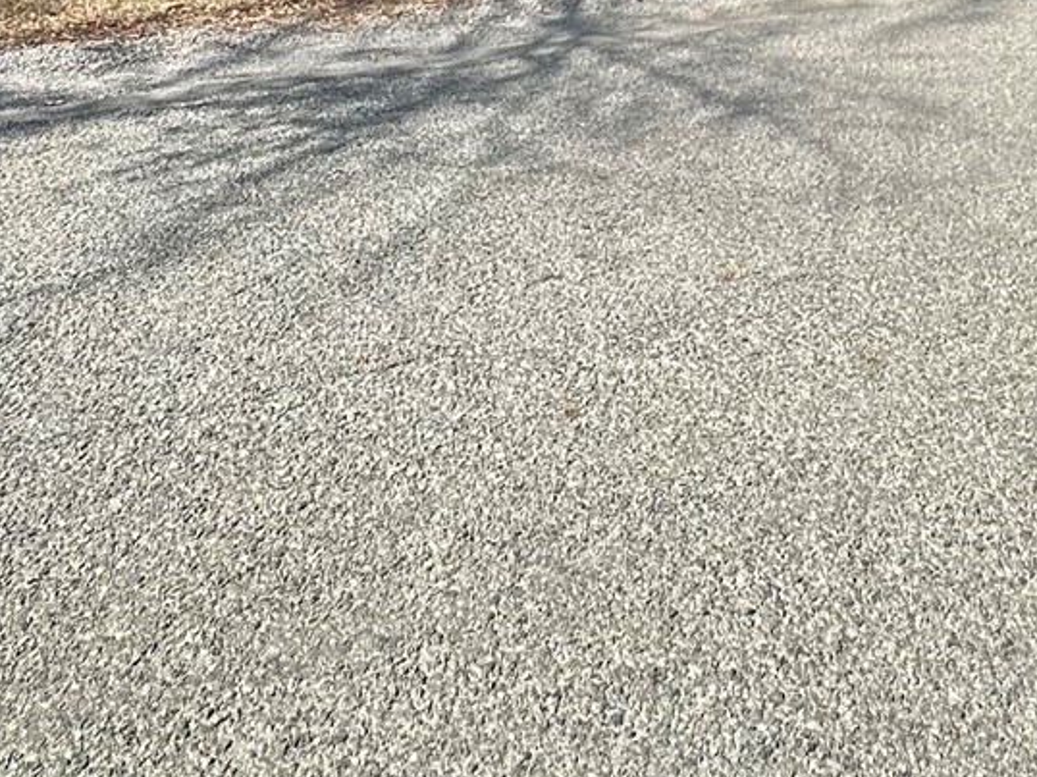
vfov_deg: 23.4
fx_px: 1497
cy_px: -386
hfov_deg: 37.5
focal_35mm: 50
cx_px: 736
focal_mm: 2.22
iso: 40
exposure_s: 1/403
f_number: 2.2
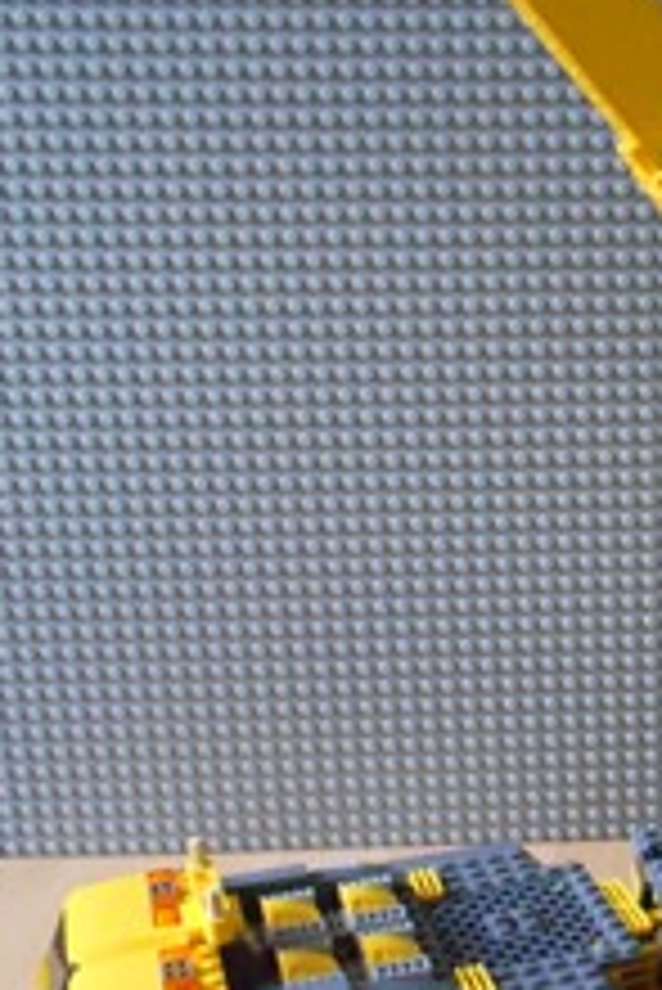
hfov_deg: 23.4
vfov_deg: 35.5
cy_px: 729
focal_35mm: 55
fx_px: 1515
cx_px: 698
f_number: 3.2
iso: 800
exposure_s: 1/40
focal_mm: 4.6
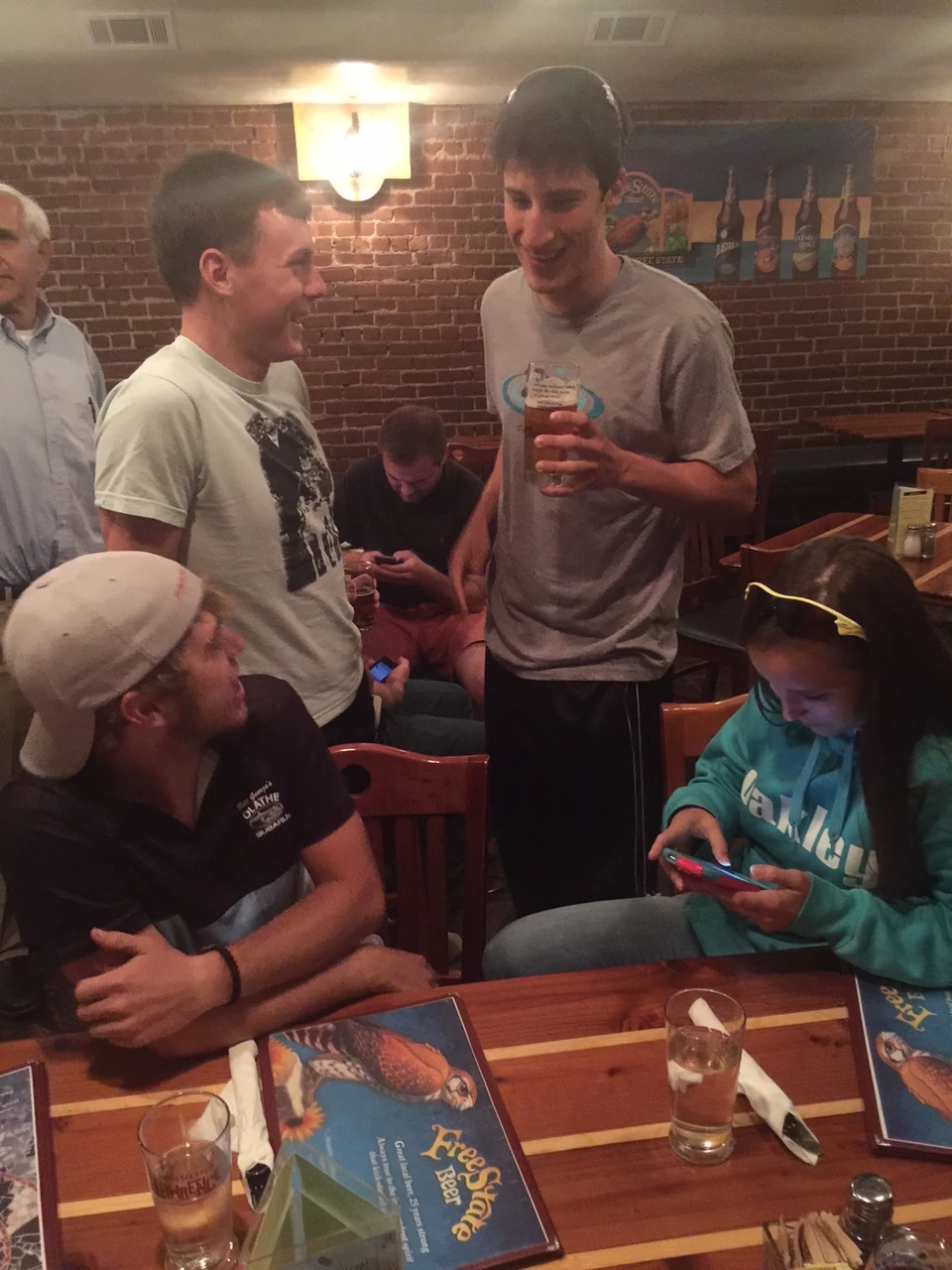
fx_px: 1063
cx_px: 476
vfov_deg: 61.7
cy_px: 635
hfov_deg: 48.2
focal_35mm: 29
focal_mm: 4.15
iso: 125
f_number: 2.2
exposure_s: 1/4
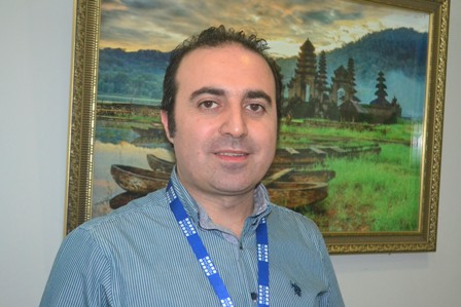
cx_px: 230
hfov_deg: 41.1
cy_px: 154
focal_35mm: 48
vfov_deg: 28.1
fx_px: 615
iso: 3200
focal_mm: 32
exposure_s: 1/200
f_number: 5
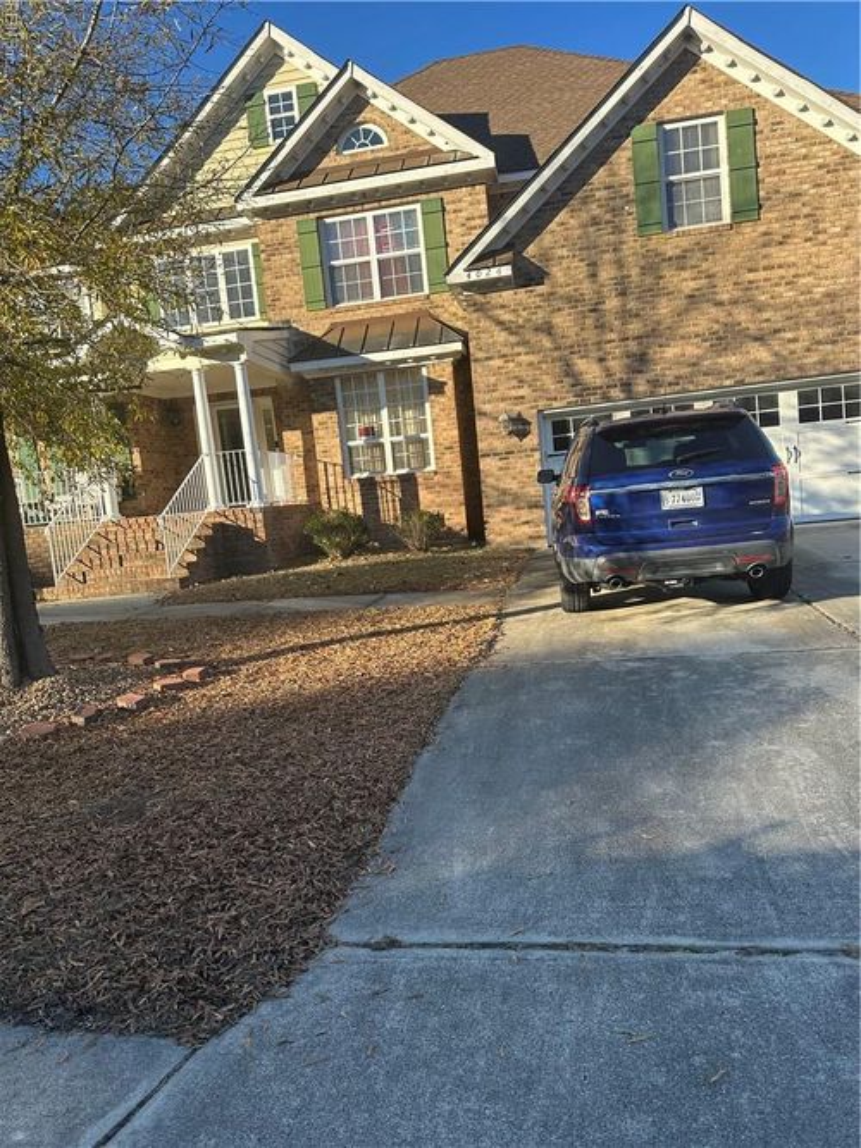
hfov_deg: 56.8
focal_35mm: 24
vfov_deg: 71.6
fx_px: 796
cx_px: 430
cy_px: 574
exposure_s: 1/1473
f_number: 1.78
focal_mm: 6.86
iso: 80
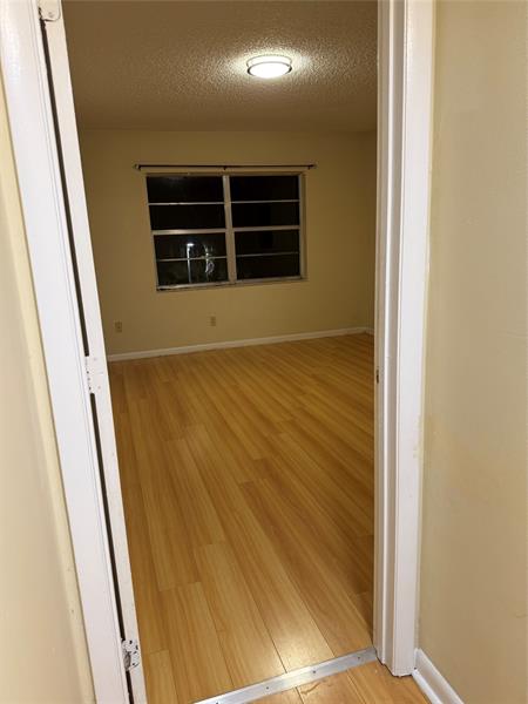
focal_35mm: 24
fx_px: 488
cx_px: 264
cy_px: 352
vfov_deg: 71.6
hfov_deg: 56.8
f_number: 1.78
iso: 160
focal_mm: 6.76
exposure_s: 1/60
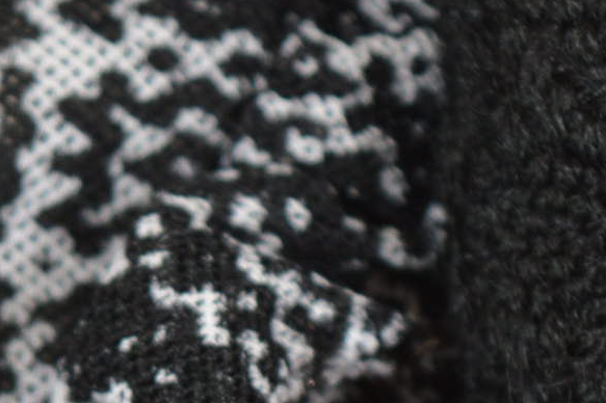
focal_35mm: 426
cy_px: 886
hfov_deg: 4.8
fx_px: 7160
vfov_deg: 3.2
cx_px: -584
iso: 200
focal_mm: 55
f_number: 6.3
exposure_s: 1/80
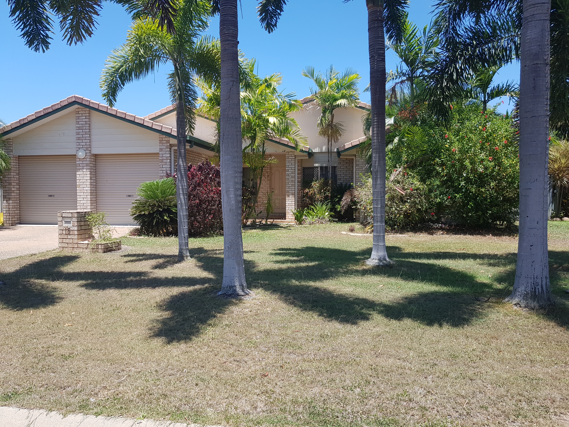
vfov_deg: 53.1
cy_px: 214
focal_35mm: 26
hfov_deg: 67.3
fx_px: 427
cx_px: 284
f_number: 1.7
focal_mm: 4.2
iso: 40
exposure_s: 1/1232
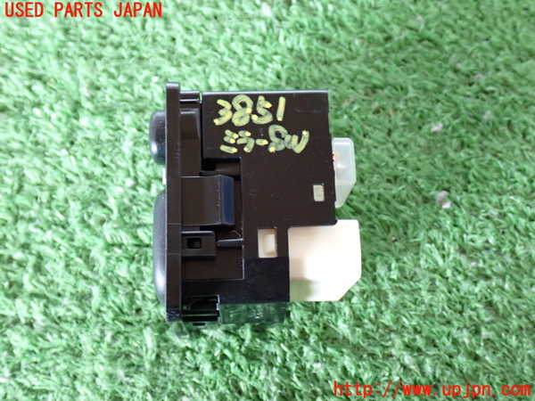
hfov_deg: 42.9
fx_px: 680
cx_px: 268
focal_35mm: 44
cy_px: 200
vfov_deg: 32.9
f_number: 2.9
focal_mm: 7.84
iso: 800
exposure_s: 1/30
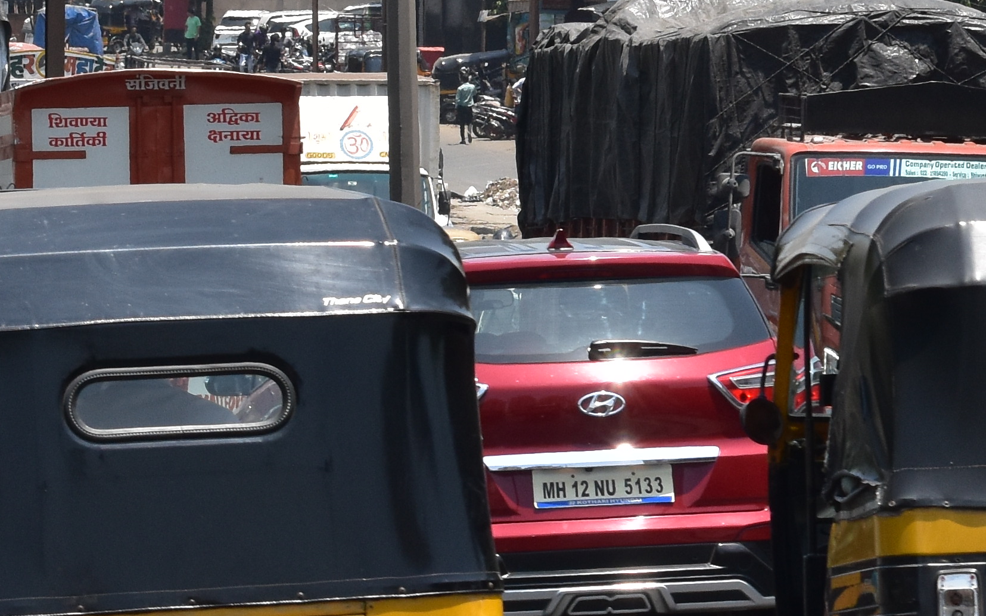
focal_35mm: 305
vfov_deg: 4.3
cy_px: -97
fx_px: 8191
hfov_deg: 6.8
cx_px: 1125
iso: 400
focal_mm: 55
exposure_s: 1/400
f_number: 11
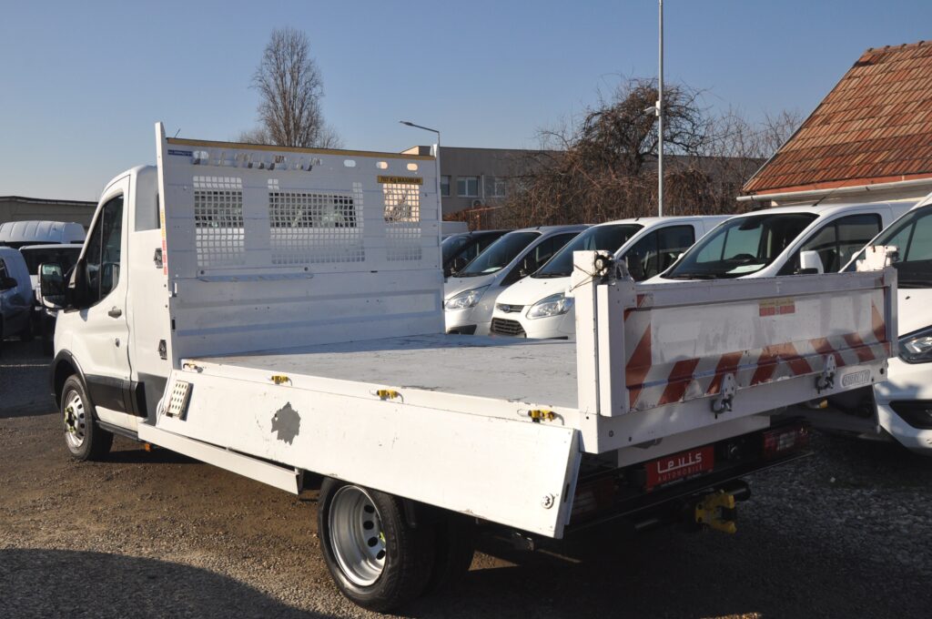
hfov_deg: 57.3
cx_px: 466
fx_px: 853
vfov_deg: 39.9
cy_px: 310
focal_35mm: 33
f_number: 10
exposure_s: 1/400
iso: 500
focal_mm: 22
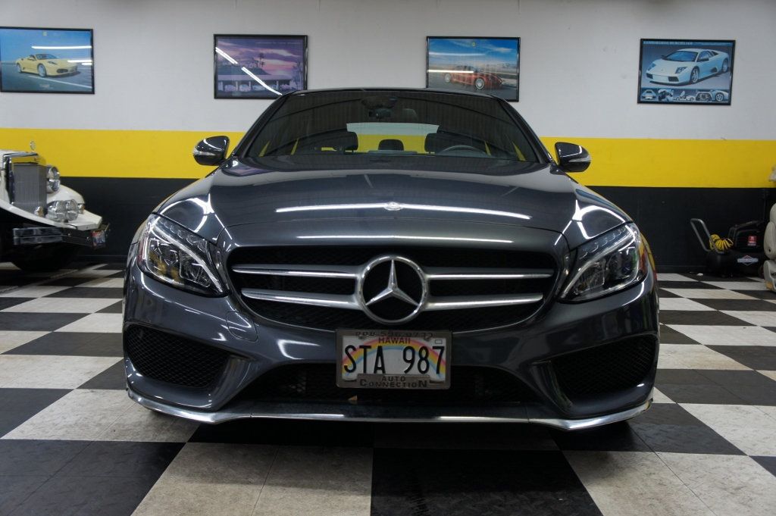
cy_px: 258
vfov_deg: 38.3
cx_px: 388
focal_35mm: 34
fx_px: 743
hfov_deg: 55.1
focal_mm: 23
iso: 320
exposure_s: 1/40
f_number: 4
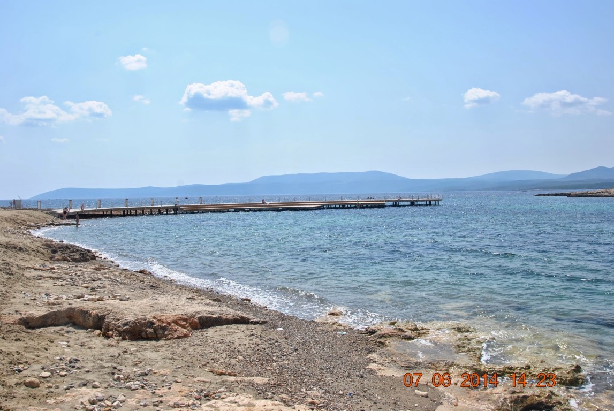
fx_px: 512
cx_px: 307
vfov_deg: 43.7
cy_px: 206
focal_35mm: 30
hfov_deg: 61.9
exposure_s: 1/320
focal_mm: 20
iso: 100
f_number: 9
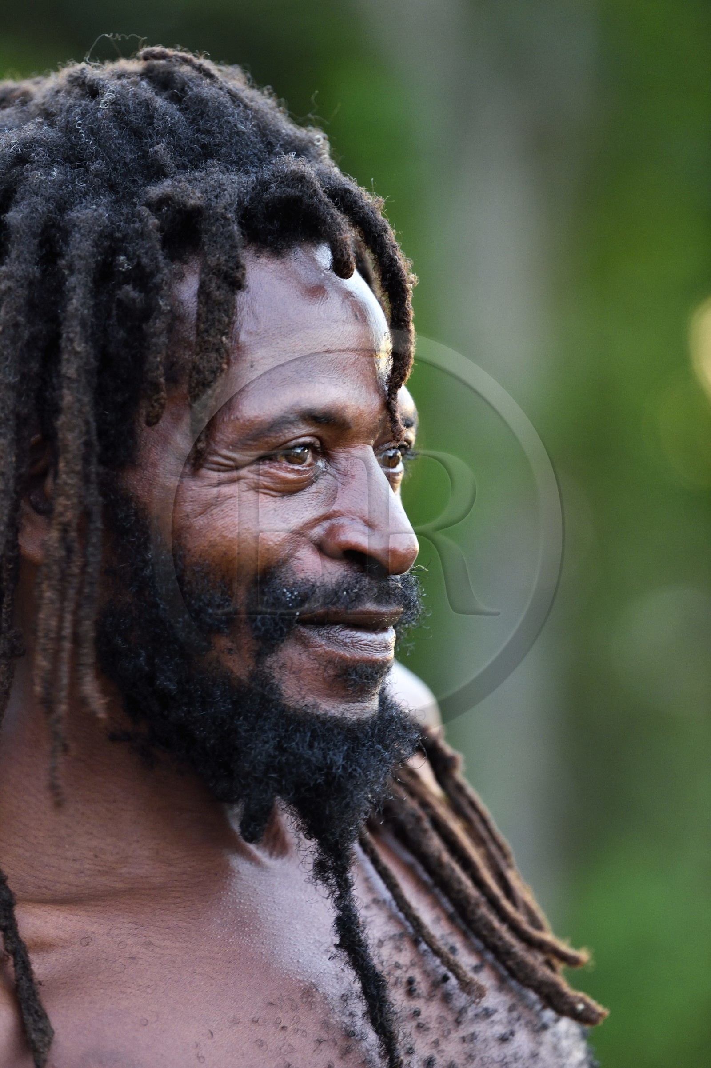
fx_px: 5930
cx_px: 356
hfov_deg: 6.9
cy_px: 534
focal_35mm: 200
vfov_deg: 10.3
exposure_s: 1/50
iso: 1250
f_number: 3.5
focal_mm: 200
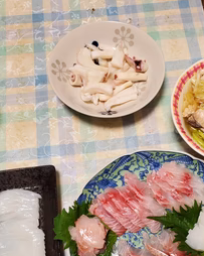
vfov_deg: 44.6
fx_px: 302
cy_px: 184
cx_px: 135
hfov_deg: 37.0
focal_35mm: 40
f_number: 2.4
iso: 200
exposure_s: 1/50
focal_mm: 4.3
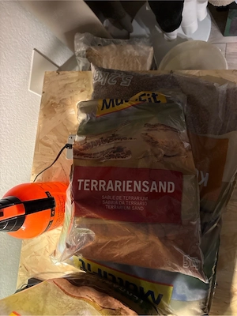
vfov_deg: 67.3
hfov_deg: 53.1
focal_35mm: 26
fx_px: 237
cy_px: 158
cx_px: 118
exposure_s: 1/25
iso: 500
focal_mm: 5.96
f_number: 1.6
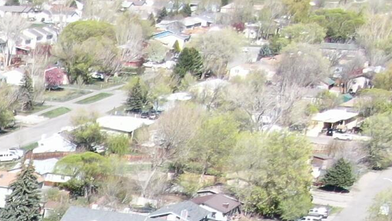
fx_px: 1216
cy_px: 555
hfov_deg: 15.5
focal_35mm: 117
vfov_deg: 9.2
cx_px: -329
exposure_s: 1/640
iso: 100
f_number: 2.8
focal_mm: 4.39
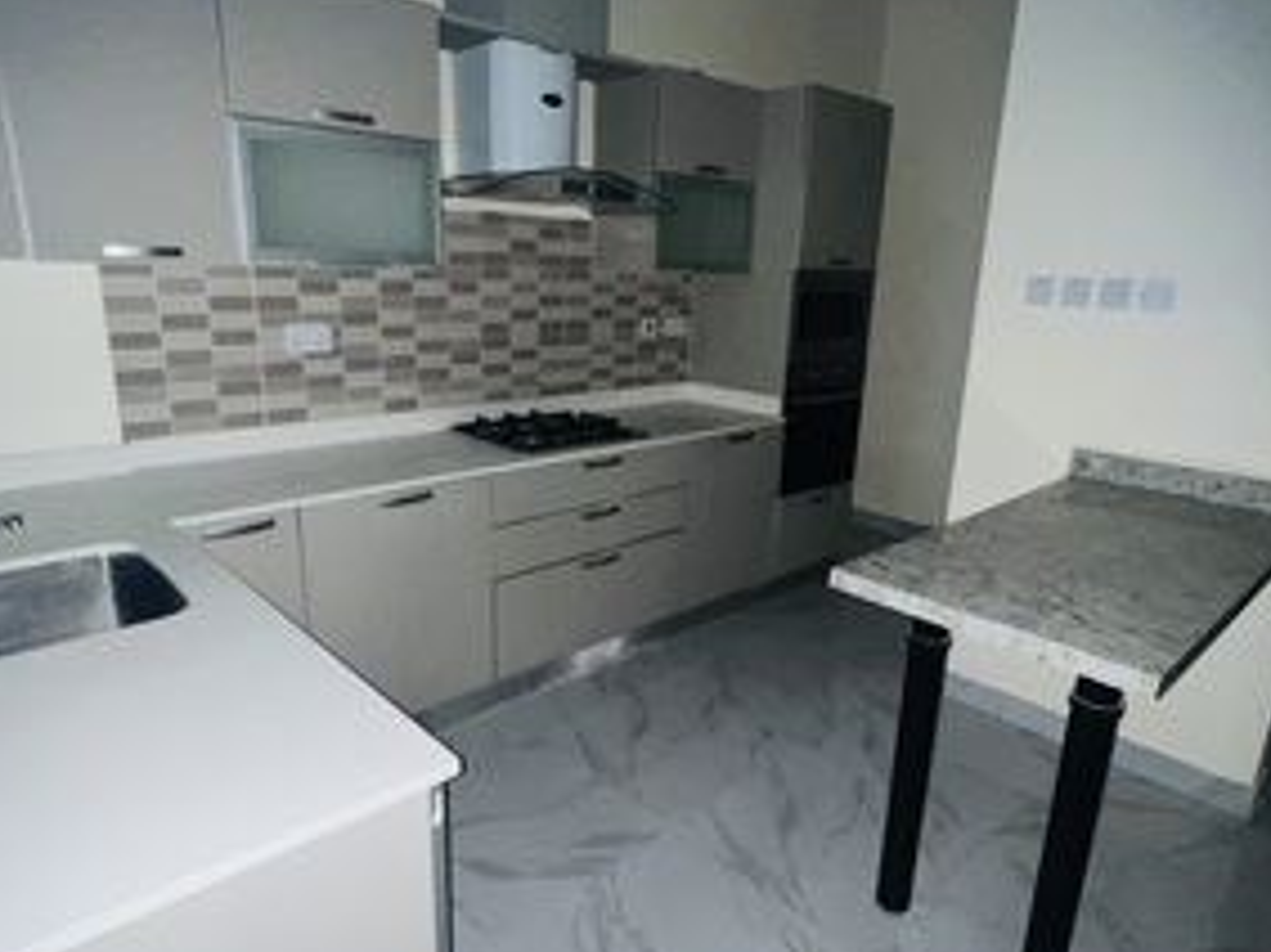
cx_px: 627
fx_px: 771
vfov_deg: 63.4
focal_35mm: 21
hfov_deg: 79.0
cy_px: 496
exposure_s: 1/22
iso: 125
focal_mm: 1.57
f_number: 1.8
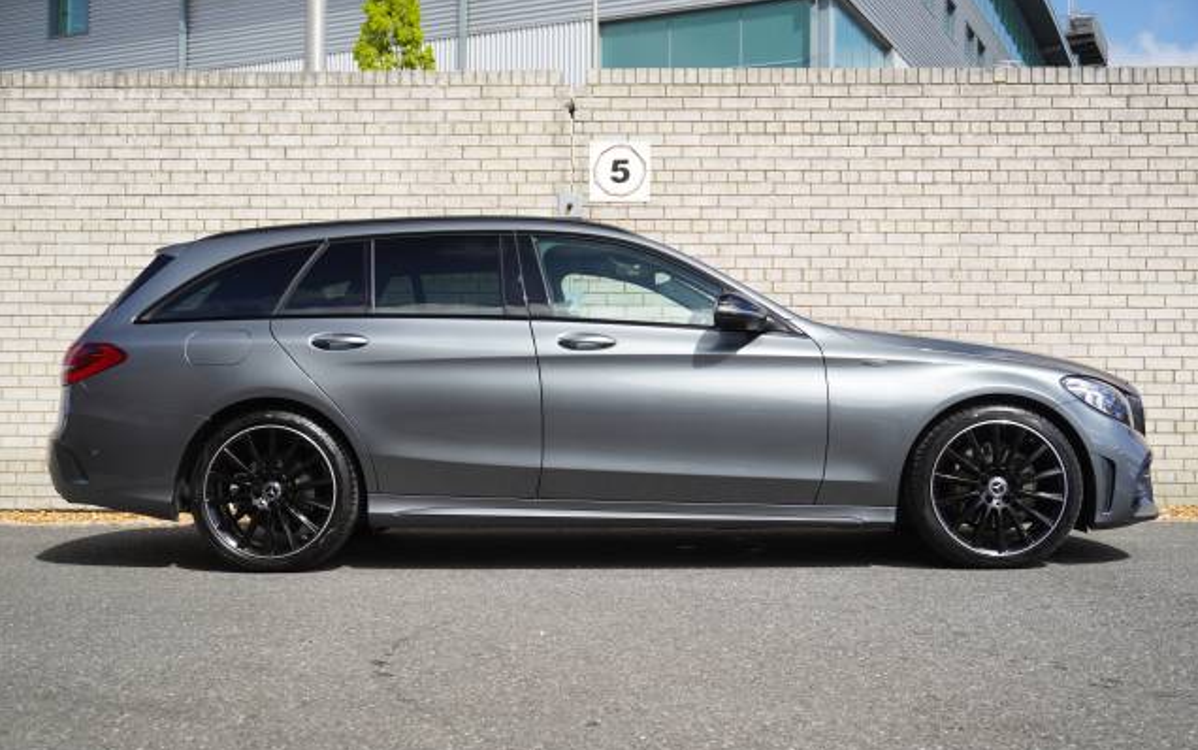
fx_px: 1356
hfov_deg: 47.7
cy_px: 394
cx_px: 601
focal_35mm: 42
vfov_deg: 30.9
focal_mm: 27
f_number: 5
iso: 100
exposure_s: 1/200
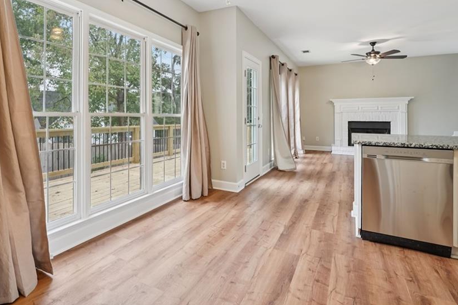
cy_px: 116
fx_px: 254
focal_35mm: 20
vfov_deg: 61.2
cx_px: 209
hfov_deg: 83.8
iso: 800
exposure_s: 1/40
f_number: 8
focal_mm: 16
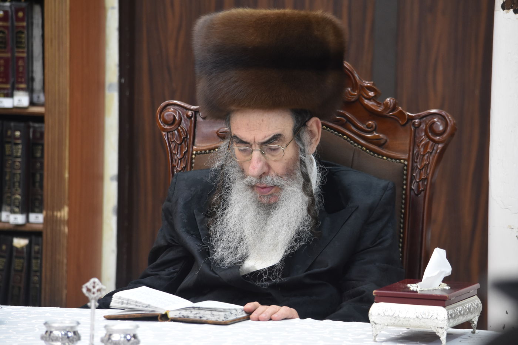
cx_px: 259
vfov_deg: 6.1
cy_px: 172
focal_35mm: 225
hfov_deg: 9.1
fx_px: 3237
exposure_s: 1/100
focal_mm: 150
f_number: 5.6
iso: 1250
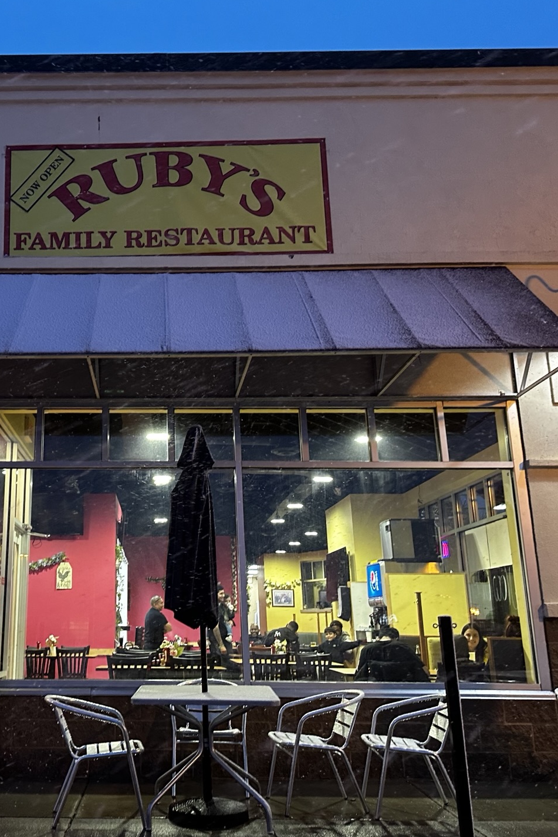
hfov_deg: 36.8
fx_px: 813
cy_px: 414
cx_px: 131
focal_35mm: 35
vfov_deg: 54.4
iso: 400
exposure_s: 1/60
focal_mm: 6.86
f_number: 1.78
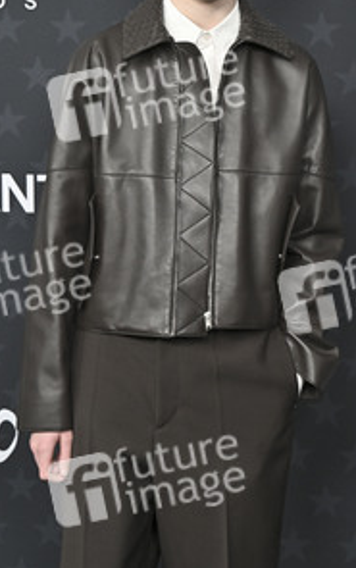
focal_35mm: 109
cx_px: 202
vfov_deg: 19.0
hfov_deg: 12.0
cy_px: 193
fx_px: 1688
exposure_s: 1/320
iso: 1250
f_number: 5.6
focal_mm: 79
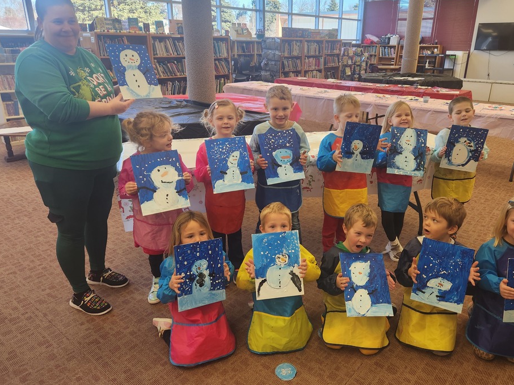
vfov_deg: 53.0
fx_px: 386
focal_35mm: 26
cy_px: 185
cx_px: 289
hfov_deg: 67.1
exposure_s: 1/120
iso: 100
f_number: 1.8
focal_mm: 5.4
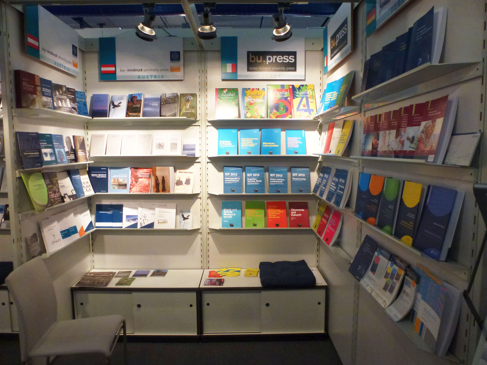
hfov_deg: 71.6
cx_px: 244
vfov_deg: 56.8
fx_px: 338
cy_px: 182
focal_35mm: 24
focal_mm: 4.3
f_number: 3.3
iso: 320
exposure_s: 1/60
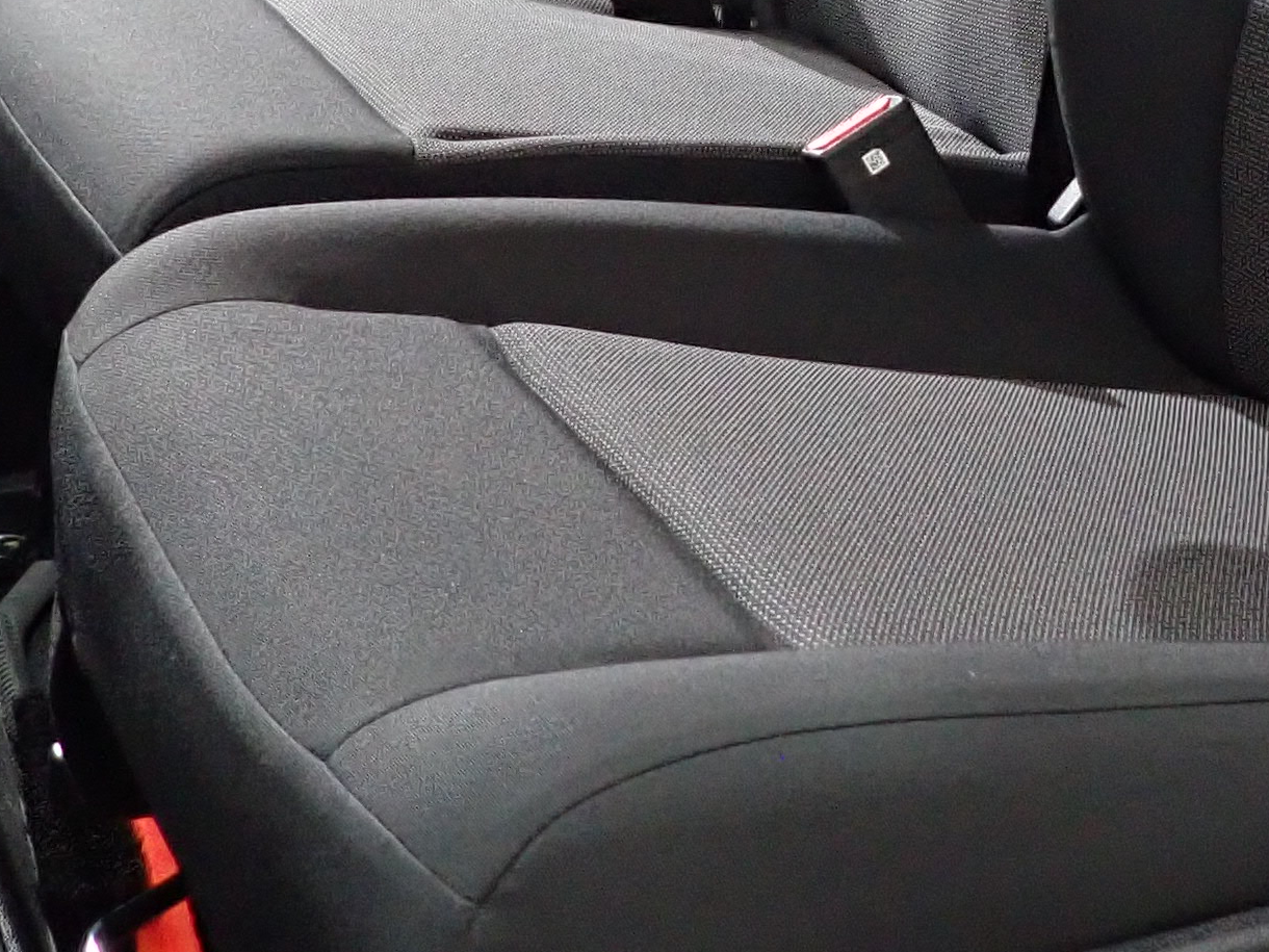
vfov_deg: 16.9
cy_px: -293
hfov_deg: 23.5
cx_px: 1001
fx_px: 3006
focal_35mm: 82
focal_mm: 4.5
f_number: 2
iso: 800
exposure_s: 1/30
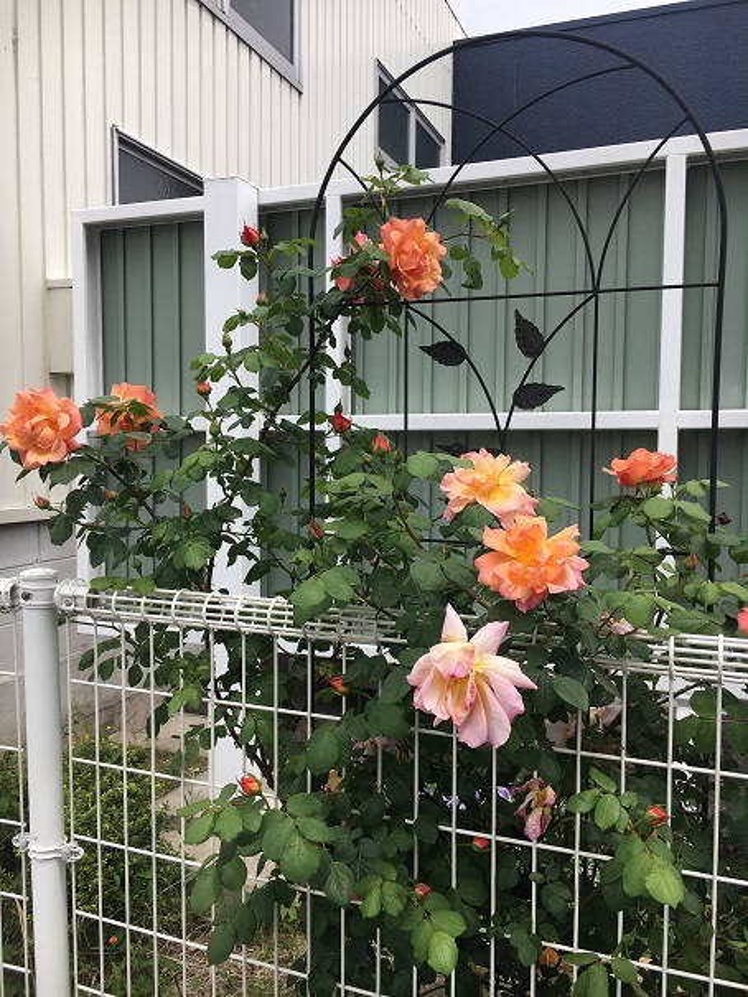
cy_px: 498
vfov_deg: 61.6
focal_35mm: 29
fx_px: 835
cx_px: 374
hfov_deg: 48.2
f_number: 2.2
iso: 25
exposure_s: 1/1304
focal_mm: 4.15
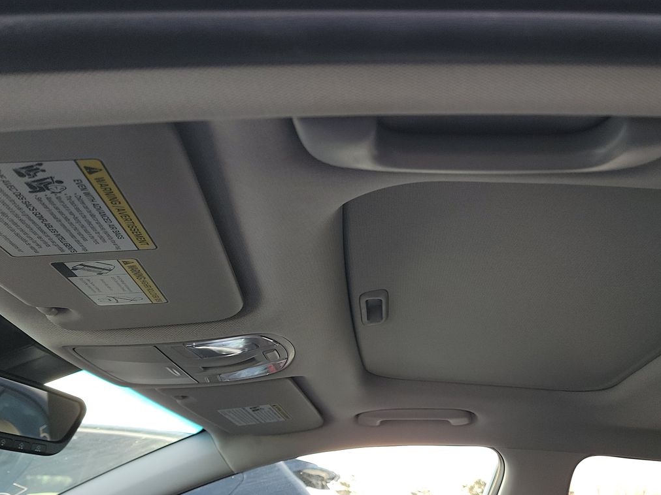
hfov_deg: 48.8
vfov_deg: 37.2
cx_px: 386
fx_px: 726
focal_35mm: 38
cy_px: 344
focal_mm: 6.7
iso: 92
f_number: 1.8
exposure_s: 1/119
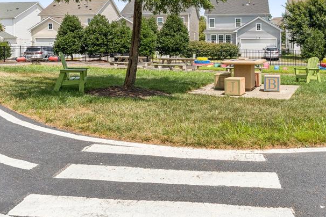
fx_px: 355
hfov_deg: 48.7
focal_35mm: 39
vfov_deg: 33.2
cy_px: 48
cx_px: 211
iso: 100
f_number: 10
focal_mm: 16.5
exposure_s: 1/200
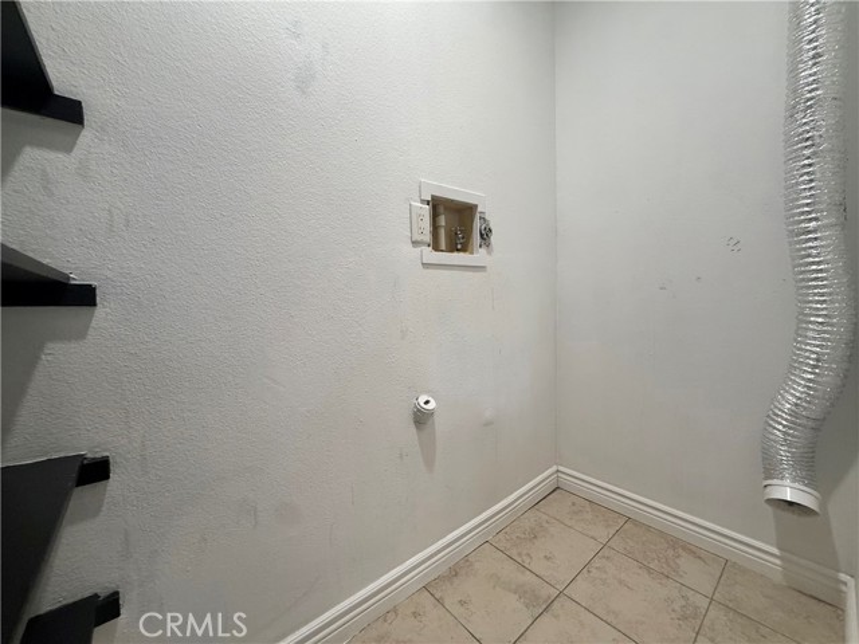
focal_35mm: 14
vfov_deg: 85.7
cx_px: 430
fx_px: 347
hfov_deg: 102.1
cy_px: 322
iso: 200
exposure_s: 1/120
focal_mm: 2.22
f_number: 2.2
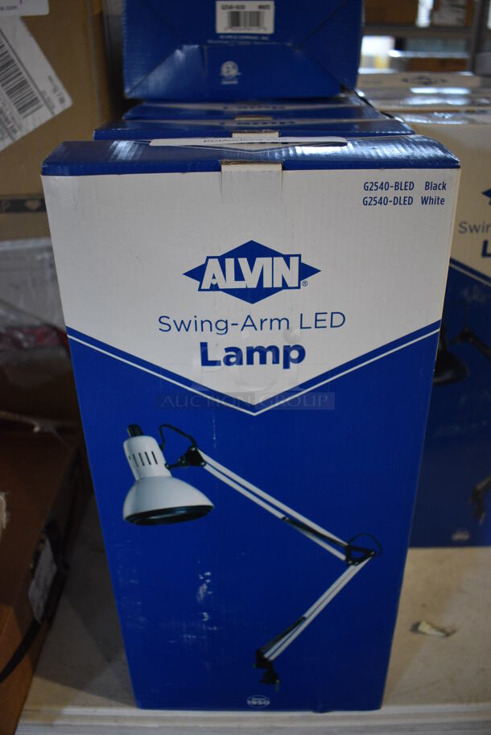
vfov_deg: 61.9
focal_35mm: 30
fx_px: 613
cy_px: 368
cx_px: 246
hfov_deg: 43.7
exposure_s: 1/125
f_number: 3.8
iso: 1250
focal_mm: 20
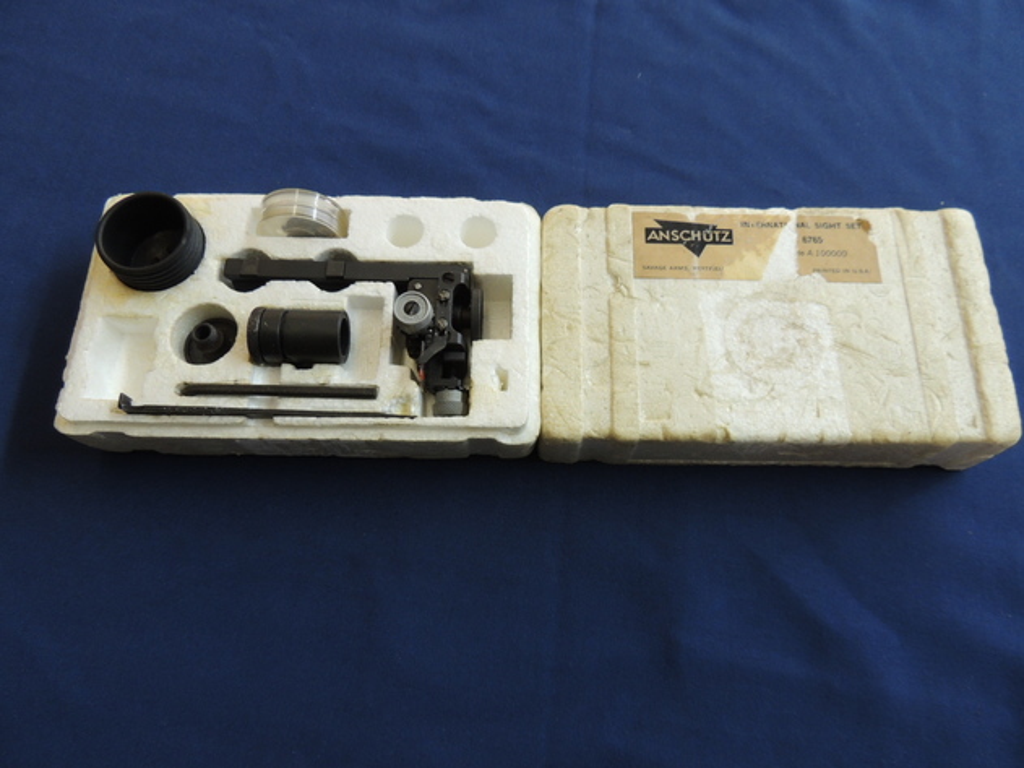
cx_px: 512
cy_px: 384
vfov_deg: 56.8
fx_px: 710
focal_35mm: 24
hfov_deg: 71.6
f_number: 3
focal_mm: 4.3
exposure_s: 1/30
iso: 250
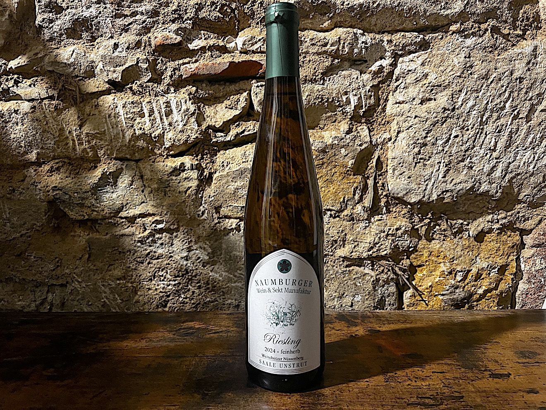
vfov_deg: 53.1
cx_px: 273
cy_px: 205
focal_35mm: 26
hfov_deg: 67.3
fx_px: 410
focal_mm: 5.7
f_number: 1.5
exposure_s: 1/25
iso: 500
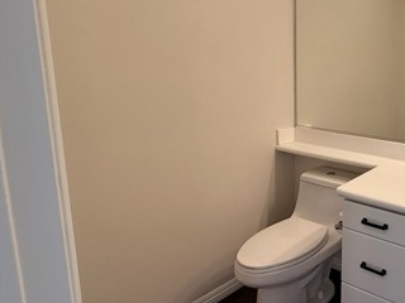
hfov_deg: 51.7
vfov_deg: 49.6
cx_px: 399
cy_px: 128
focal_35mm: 28
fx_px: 328
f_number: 2.2
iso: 160
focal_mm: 2.22
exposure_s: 1/120
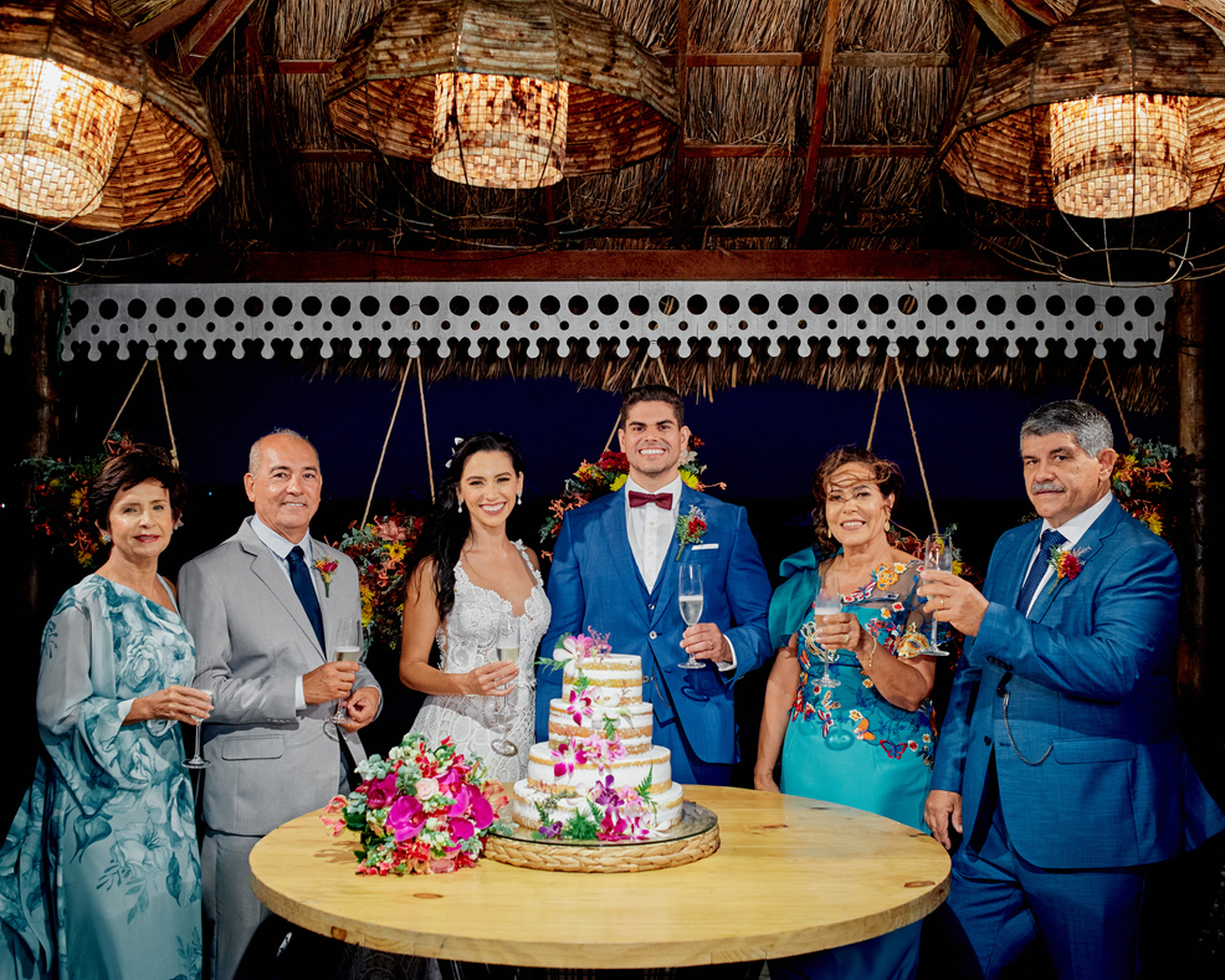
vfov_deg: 37.3
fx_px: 1450
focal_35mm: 40
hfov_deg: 45.8
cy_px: 486
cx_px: 583
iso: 2000
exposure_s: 1/125
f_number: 4
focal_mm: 35
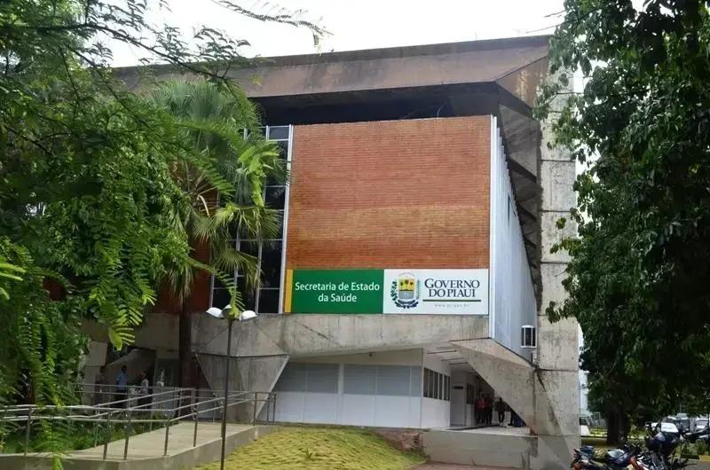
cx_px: 355
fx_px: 768
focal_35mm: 39
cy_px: 235
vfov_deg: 34.1
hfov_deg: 49.6
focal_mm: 26
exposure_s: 1/250
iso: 200
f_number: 8
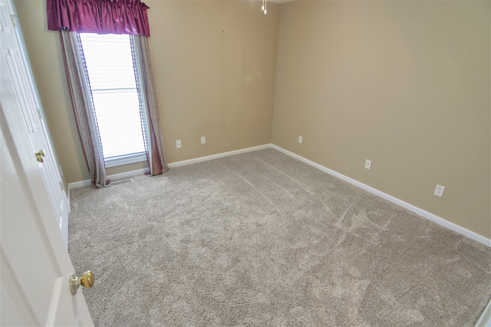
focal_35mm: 16
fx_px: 225
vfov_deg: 72.0
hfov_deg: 95.0
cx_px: 246
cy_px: 164
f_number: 5.6
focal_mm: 11
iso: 100
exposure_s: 1/4
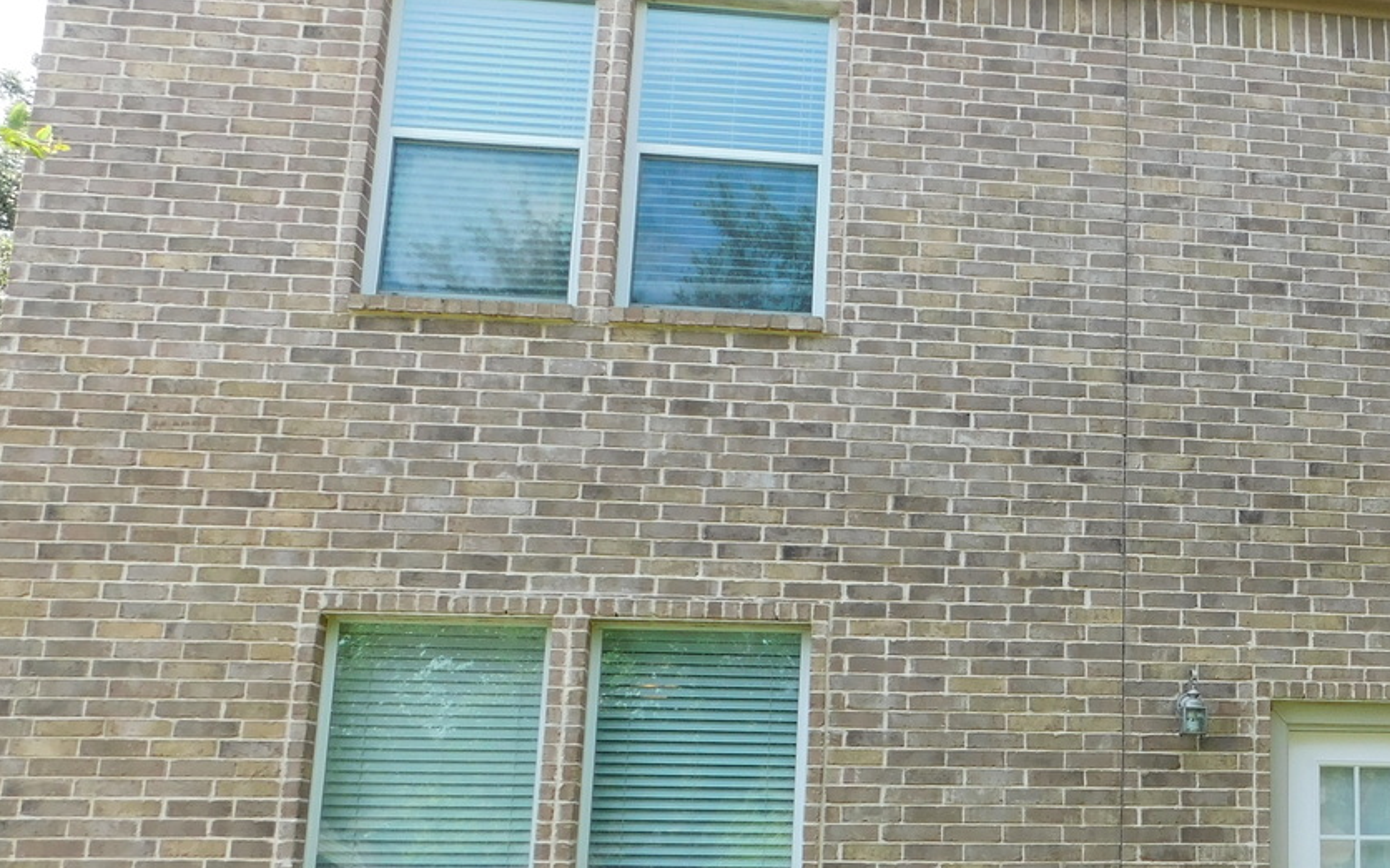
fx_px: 1591
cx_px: 1167
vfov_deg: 30.4
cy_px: 520
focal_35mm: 42
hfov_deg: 44.2
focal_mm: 4
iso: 125
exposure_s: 1/320
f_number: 3
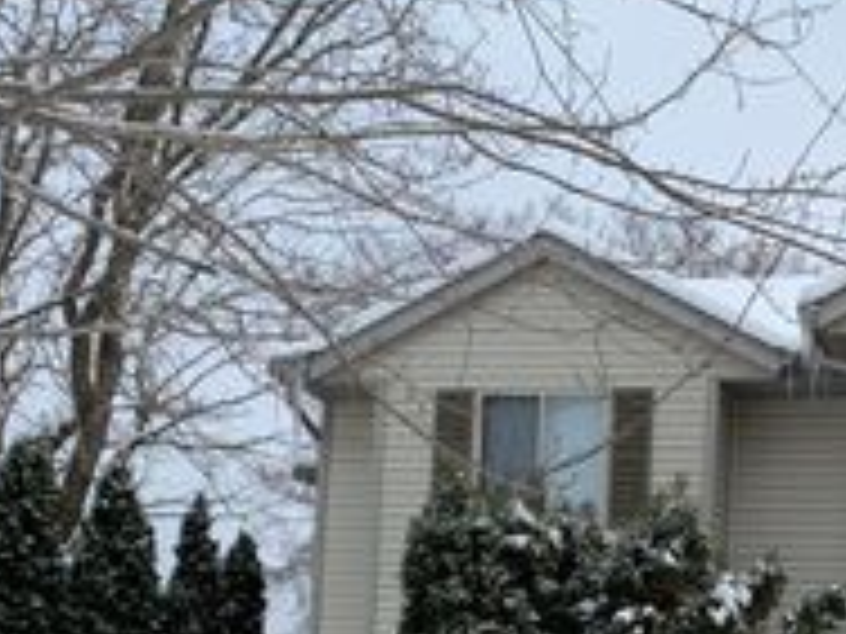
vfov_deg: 19.9
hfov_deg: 27.1
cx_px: 770
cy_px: 776
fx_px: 1686
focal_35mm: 69
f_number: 1.8
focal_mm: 4.25
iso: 25
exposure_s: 1/2681
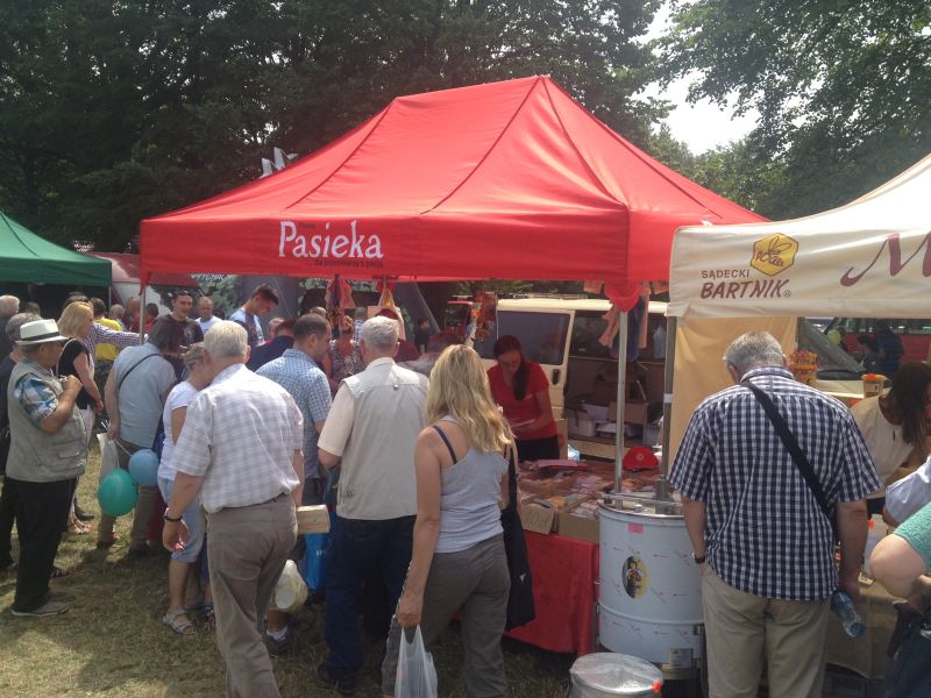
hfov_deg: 52.6
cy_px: 349
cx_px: 466
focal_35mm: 35
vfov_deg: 40.7
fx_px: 941
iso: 50
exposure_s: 1/824
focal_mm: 4.28
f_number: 2.4
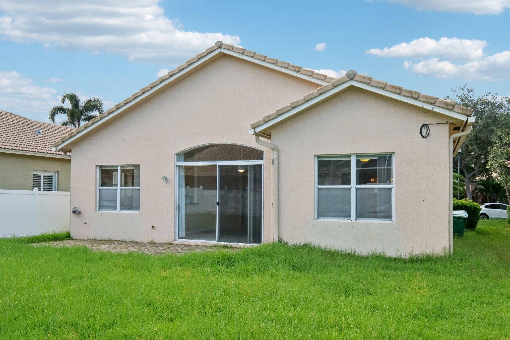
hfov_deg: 63.7
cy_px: 170
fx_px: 411
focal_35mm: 29
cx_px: 255
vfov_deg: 45.0
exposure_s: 1/2400
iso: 1600
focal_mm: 19.1
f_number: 8
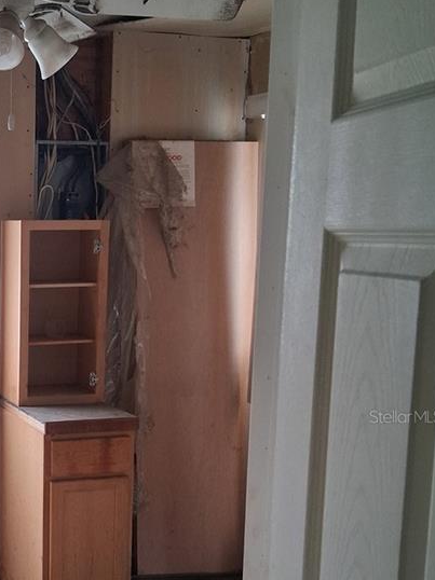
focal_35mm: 58
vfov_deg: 32.8
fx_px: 973
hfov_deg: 23.7
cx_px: -40
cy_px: 416
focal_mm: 3.98
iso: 160
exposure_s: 1/100
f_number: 1.8
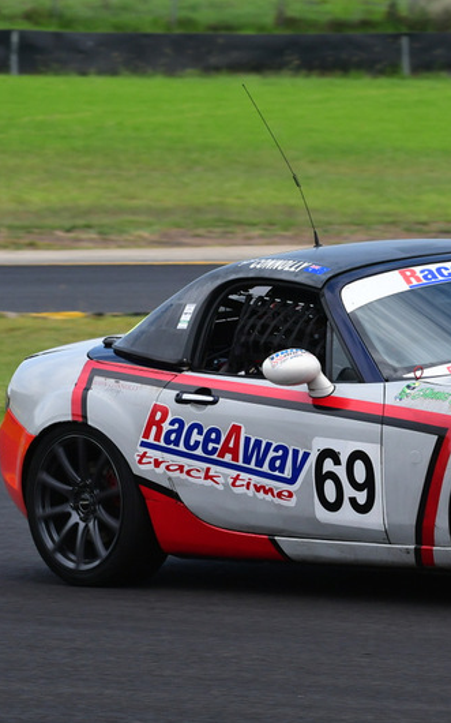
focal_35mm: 462
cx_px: 455
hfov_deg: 2.8
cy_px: 363
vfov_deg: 4.5
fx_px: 9091
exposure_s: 1/640
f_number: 11
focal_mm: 200
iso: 640
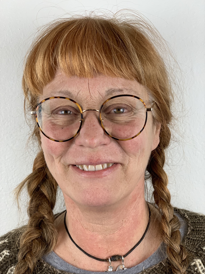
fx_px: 411
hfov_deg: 28.0
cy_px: 137
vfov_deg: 36.8
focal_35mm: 52
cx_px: 102
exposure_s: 1/100
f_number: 2.4
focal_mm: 6
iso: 80
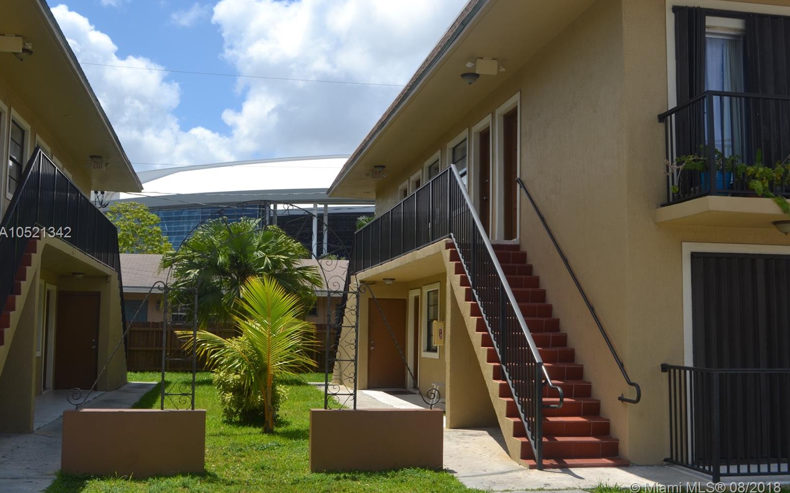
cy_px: 233
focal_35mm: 40
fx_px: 861
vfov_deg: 32.0
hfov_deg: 49.3
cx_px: 394
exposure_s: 1/200
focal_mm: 26
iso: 100
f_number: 9
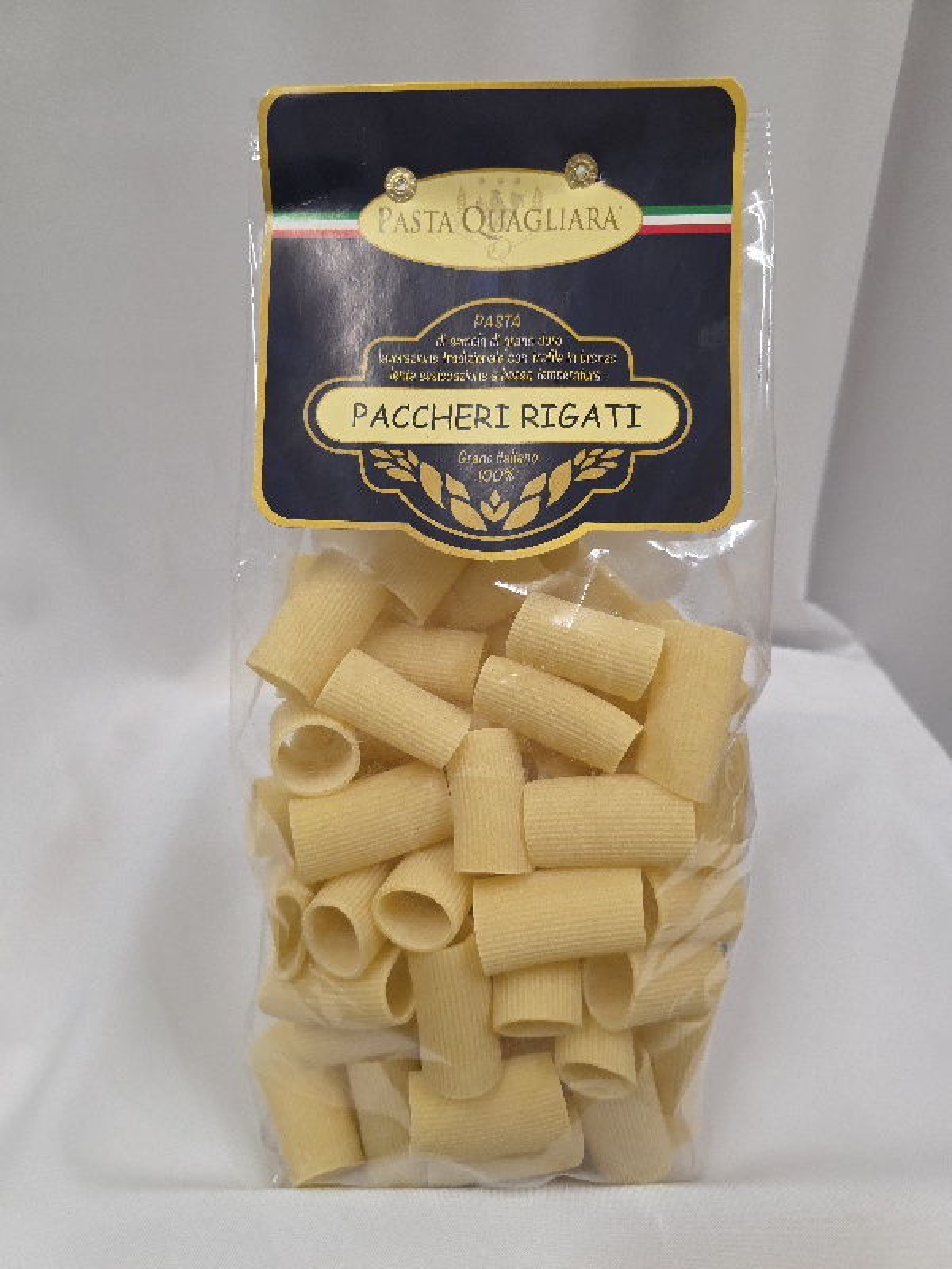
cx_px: 476
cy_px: 634
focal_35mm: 23
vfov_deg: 73.9
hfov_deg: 58.9
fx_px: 843
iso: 400
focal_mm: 6.3
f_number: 1.7
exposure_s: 1/101
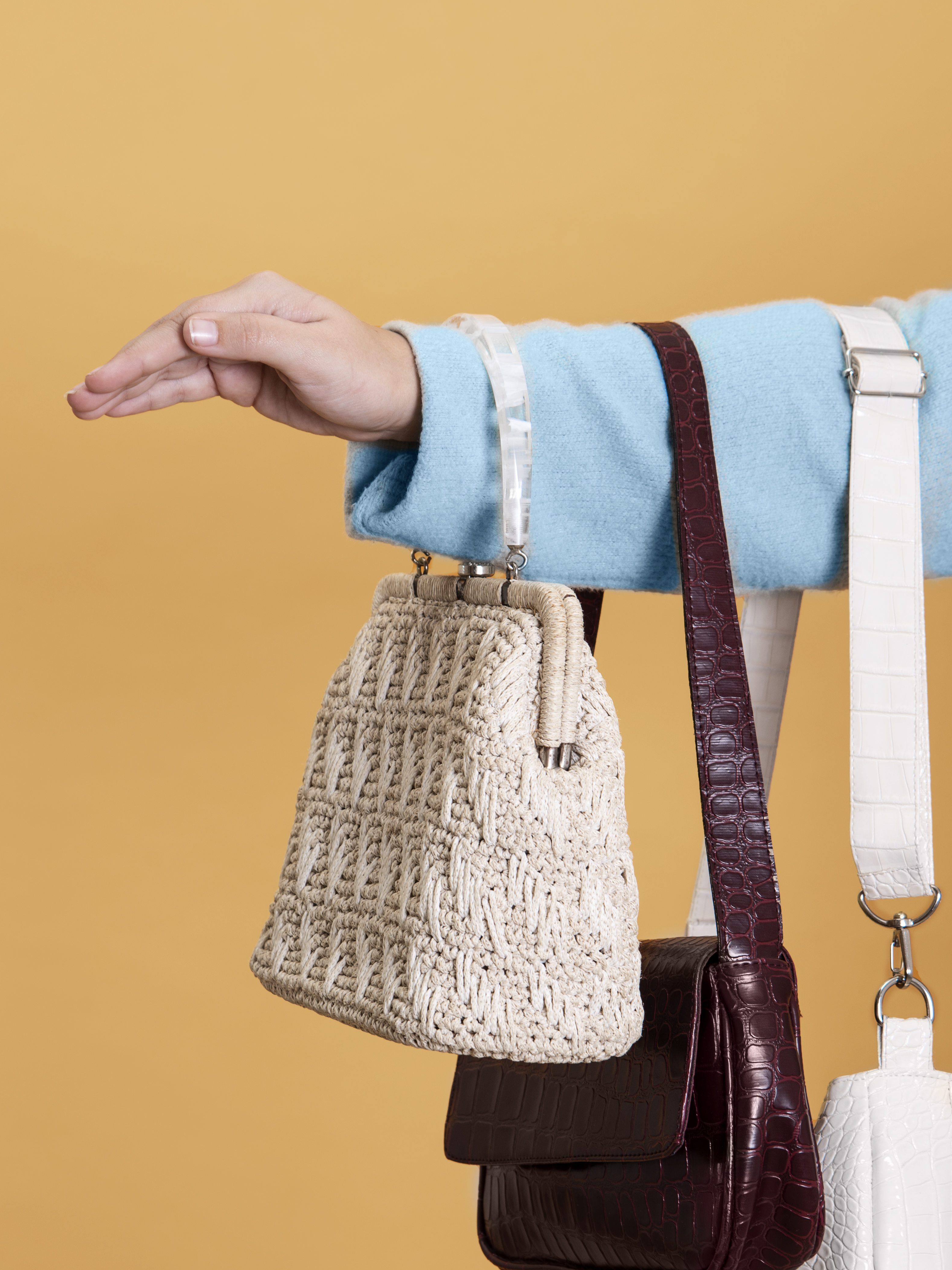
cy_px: 770
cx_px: 516
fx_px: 4364
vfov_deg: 16.5
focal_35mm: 119
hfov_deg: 12.4
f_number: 8
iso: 100
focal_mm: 86
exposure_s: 1/125
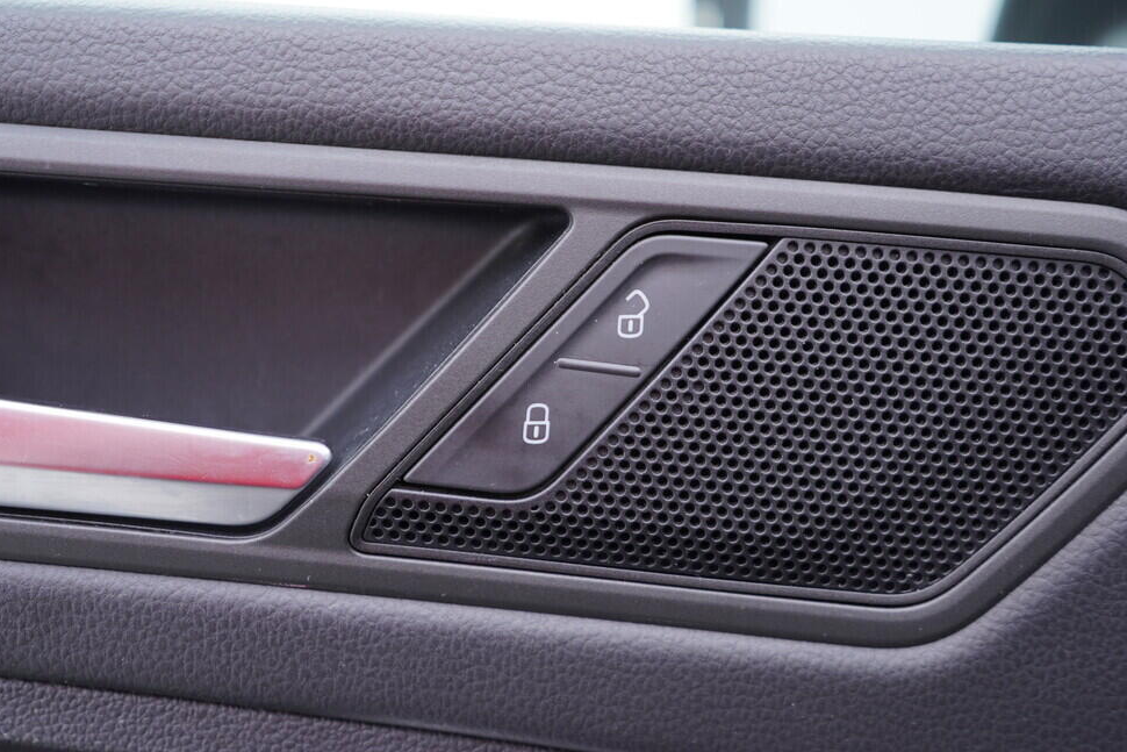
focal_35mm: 38
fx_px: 1190
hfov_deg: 50.7
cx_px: 551
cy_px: 386
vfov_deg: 35.1
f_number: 2.8
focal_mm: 24
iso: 200
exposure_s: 1/40
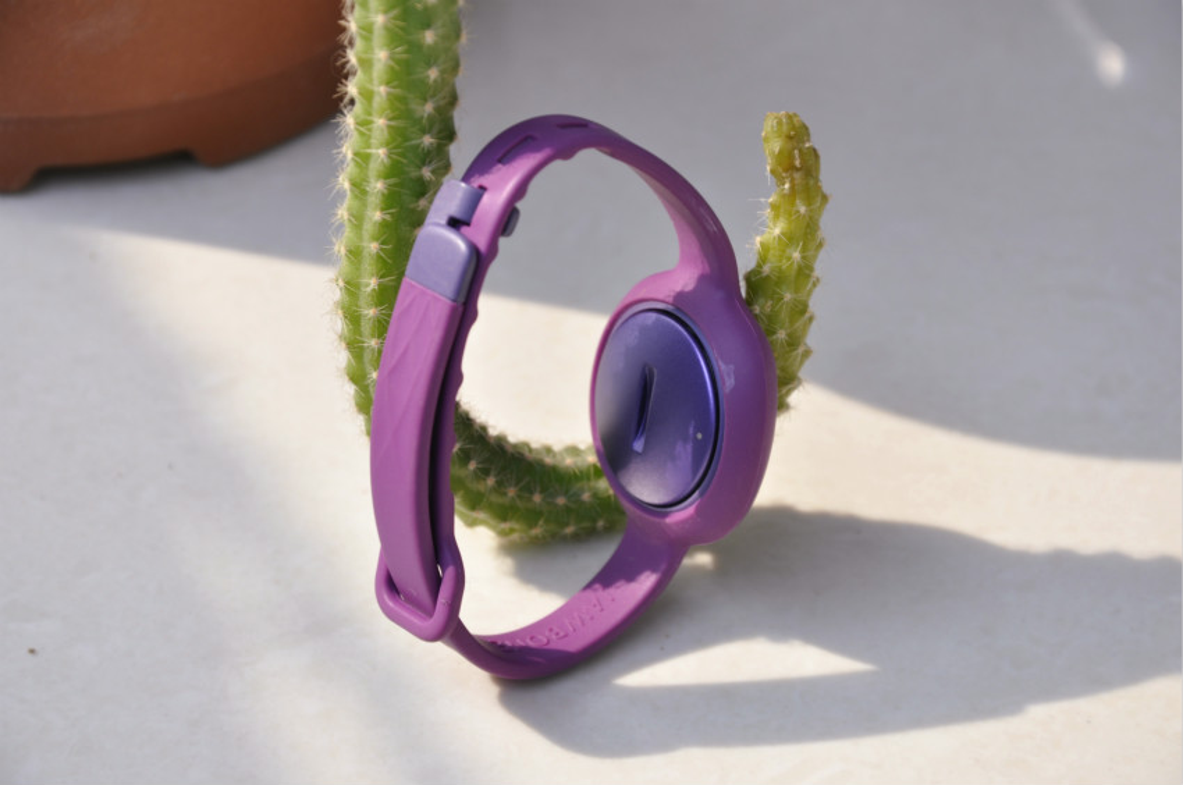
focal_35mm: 158
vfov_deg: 8.7
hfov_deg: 13.1
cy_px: 392
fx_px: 5168
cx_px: 592
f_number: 8
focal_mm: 105
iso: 200
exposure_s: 1/125
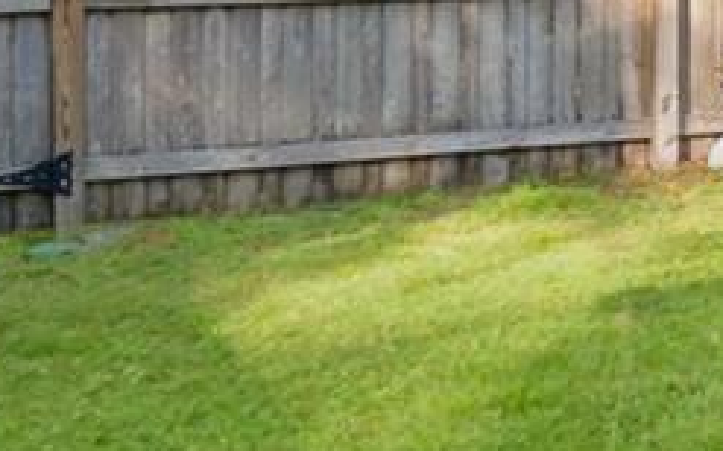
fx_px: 1949
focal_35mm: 99
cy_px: 480
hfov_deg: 13.0
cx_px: 1926
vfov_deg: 13.0
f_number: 4
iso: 100
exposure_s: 1/40
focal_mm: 10
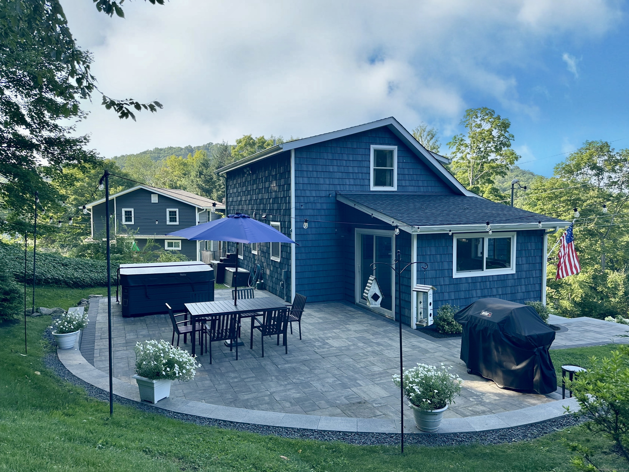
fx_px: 436
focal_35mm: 24
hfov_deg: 71.6
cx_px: 314
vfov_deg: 56.8
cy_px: 236
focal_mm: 6.86
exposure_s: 1/1321
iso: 80
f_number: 1.78
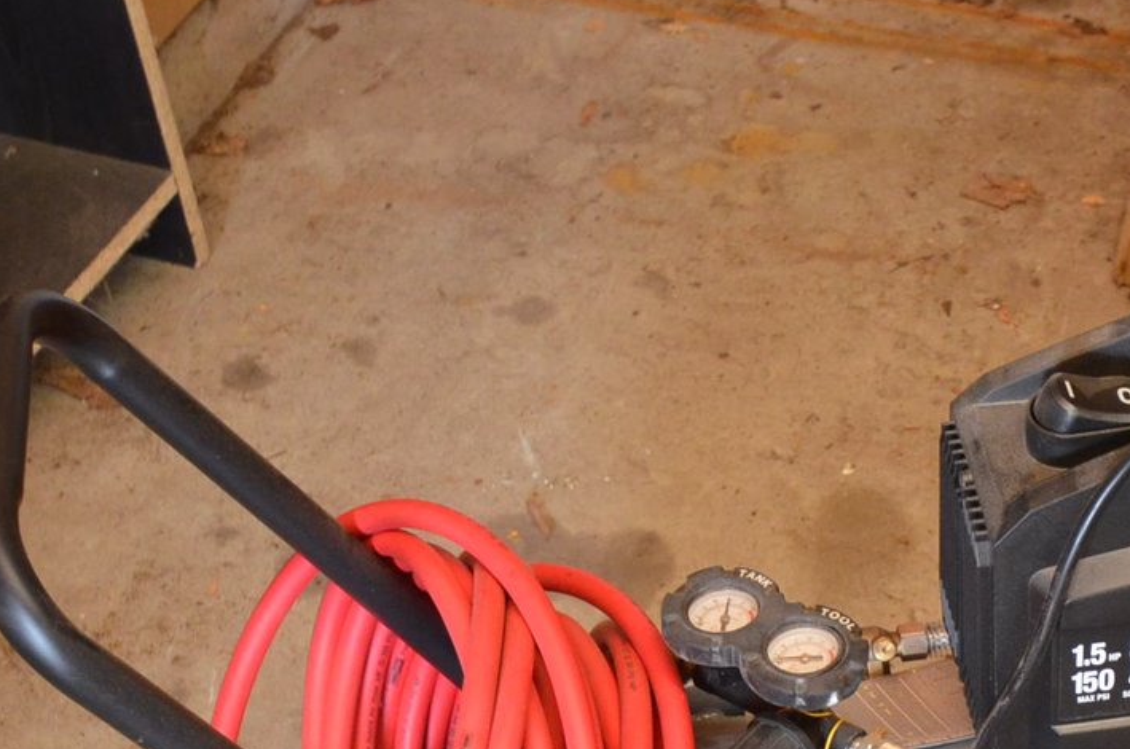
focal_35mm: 87
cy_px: 769
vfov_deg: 15.3
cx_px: 928
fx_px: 2726
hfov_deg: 23.0
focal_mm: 24
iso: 1800
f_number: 4.5
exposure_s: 1/60
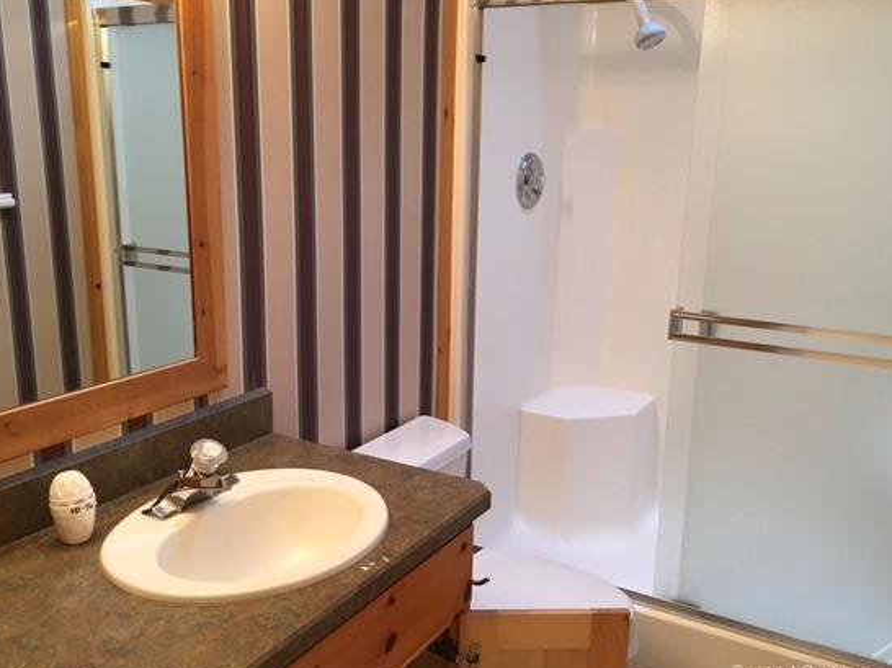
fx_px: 876
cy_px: 351
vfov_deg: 41.8
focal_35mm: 34
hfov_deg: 54.0
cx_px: 456
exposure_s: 1/30
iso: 100
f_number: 2.2
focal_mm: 4.15
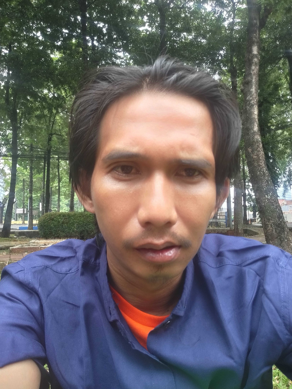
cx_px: 146
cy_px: 194
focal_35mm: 19
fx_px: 214
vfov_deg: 84.7
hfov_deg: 68.7
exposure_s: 1/103
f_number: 2
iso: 100
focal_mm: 3.41
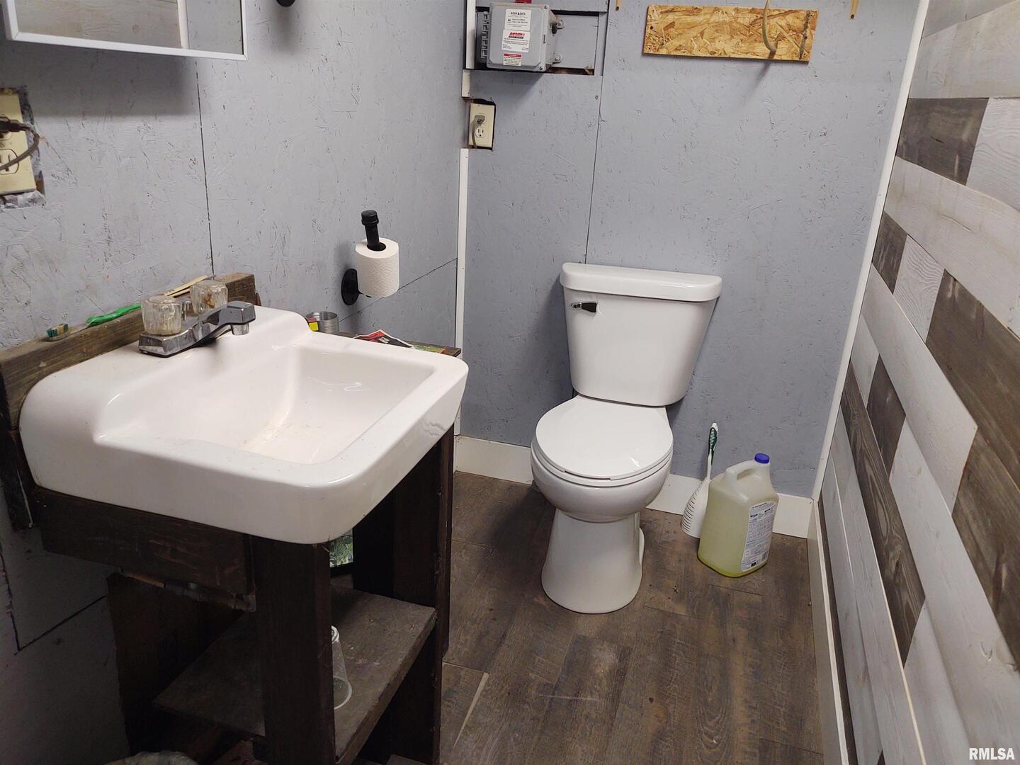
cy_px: 382
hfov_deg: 65.3
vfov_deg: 51.4
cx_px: 510
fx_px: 796
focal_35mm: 27
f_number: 1.7
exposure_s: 1/50
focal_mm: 4.75
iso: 163
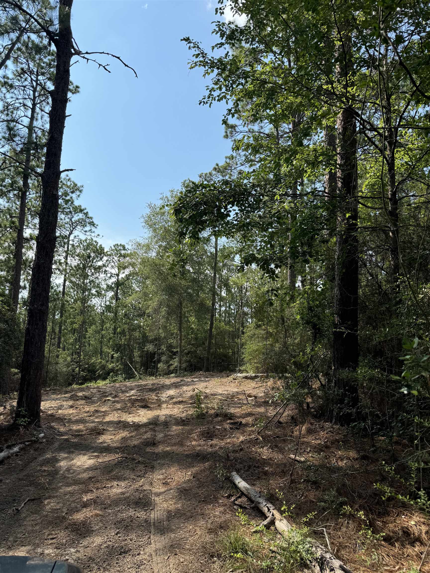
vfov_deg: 71.6
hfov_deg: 56.8
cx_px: 215
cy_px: 286
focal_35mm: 24
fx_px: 398
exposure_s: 1/2604
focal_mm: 6.76
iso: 80
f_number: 1.78
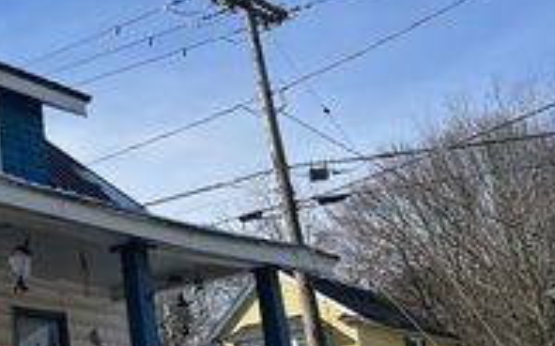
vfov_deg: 18.5
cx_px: -124
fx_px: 1058
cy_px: 241
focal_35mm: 70
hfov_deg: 26.0
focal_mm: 5.7
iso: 50
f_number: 1.5
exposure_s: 1/5076
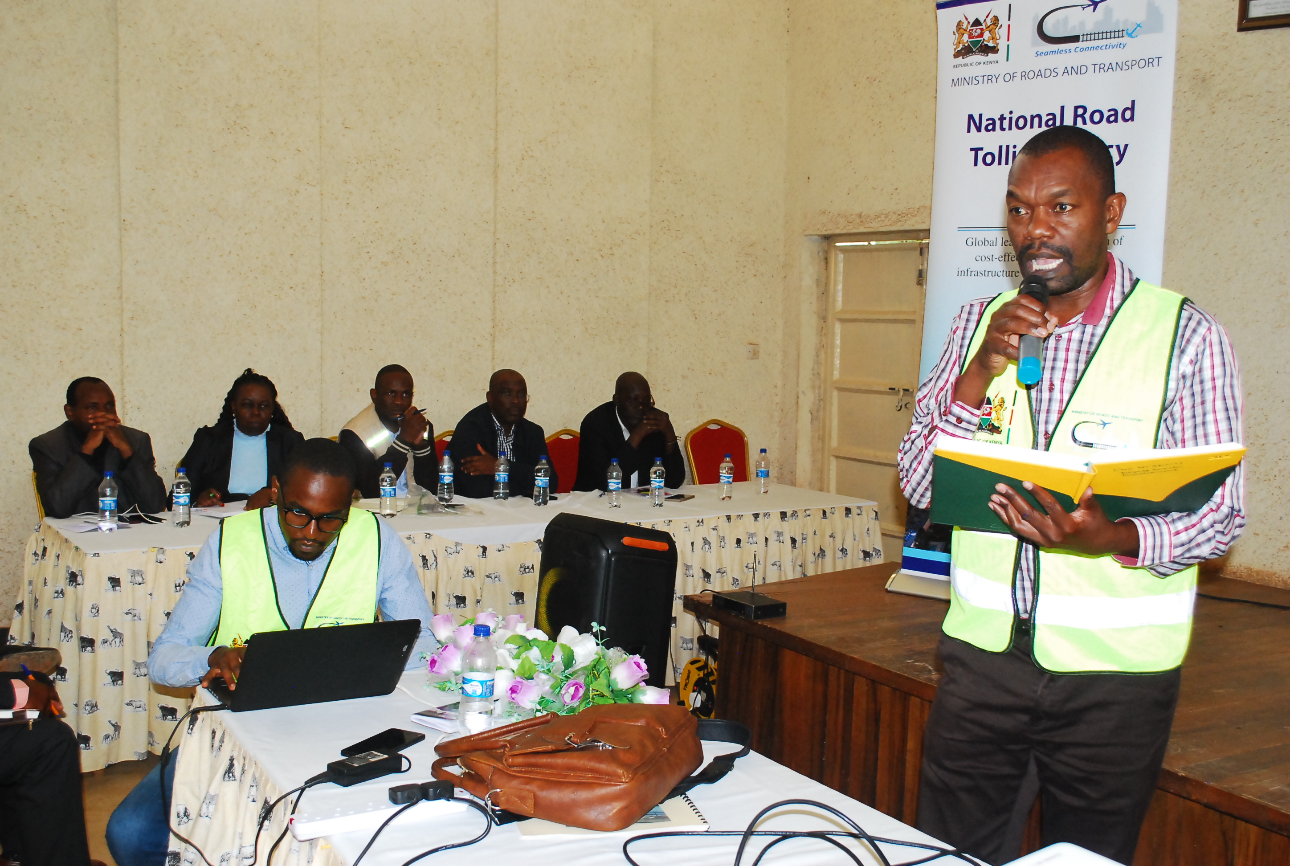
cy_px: 433
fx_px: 1293
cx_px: 645
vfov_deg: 37.0
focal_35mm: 36
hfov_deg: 53.0
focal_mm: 24
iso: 1000
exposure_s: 1/60
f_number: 5
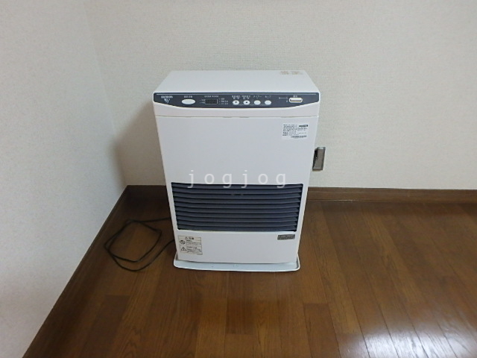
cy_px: 179
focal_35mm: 21
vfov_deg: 63.4
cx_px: 238
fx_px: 289
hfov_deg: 79.0
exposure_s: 1/30
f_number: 3.5
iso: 640
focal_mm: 3.7
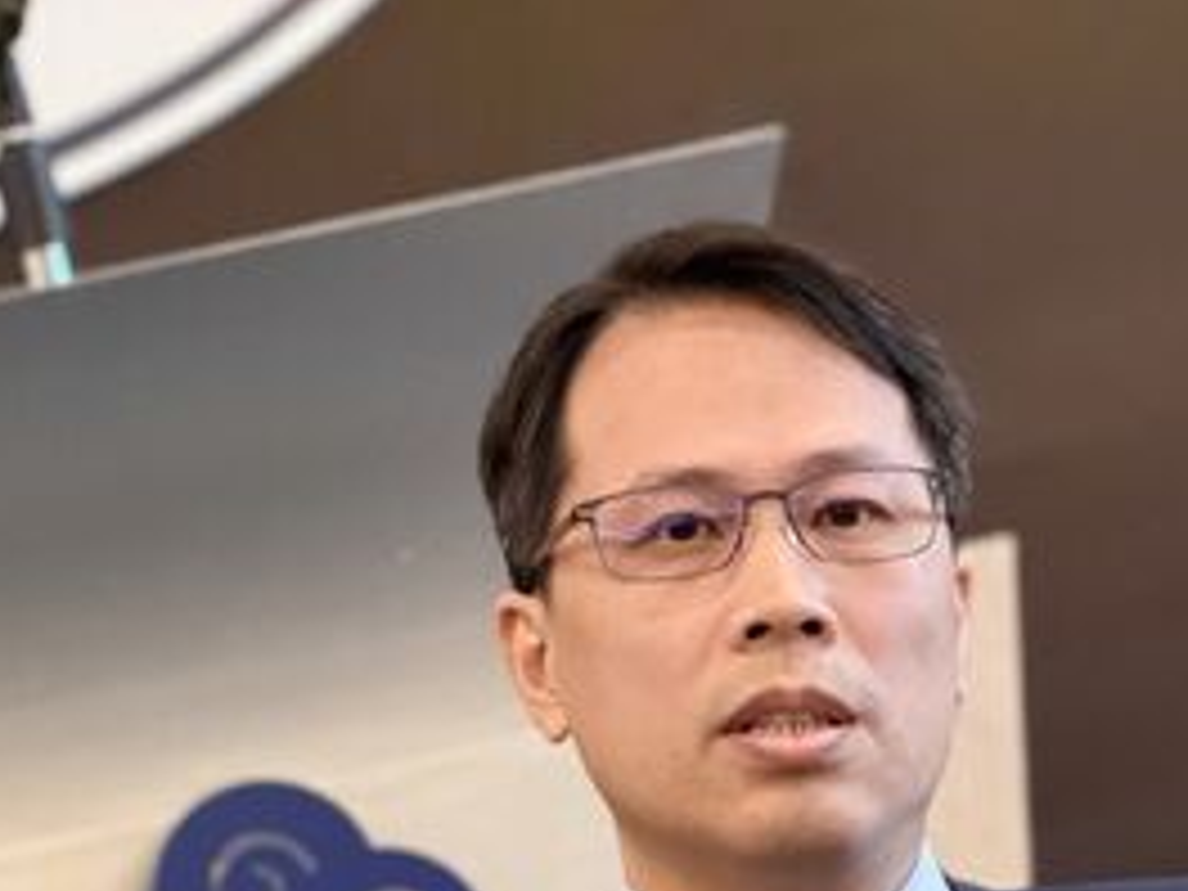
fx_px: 7791
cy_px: 1004
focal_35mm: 227
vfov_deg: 6.5
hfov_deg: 8.7
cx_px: 747
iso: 640
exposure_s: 1/60
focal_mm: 16.89
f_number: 2.8
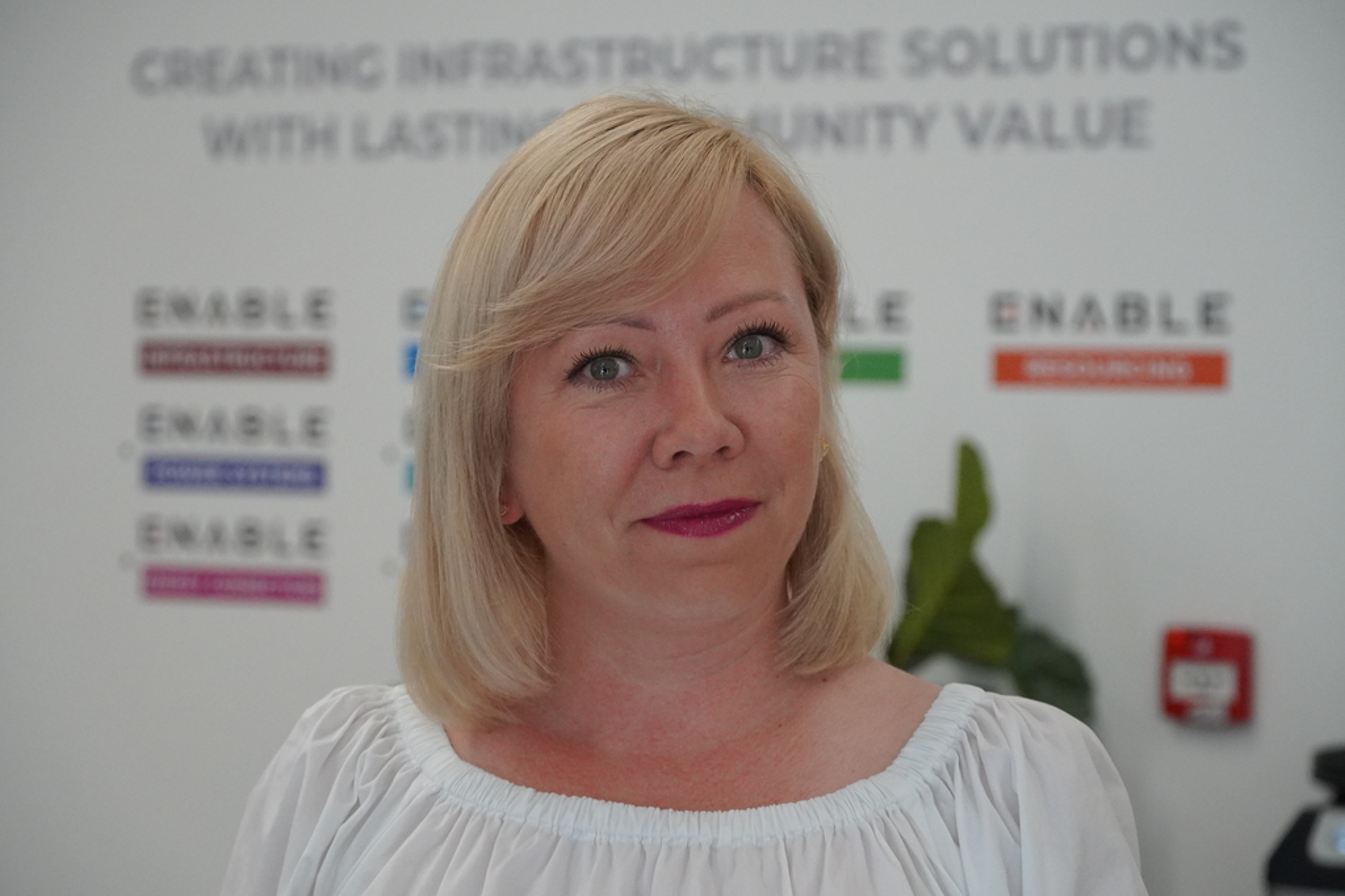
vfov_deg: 11.1
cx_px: 672
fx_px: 4594
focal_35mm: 123
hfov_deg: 16.7
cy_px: 448
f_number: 5.6
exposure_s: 1/160
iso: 3200
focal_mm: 82
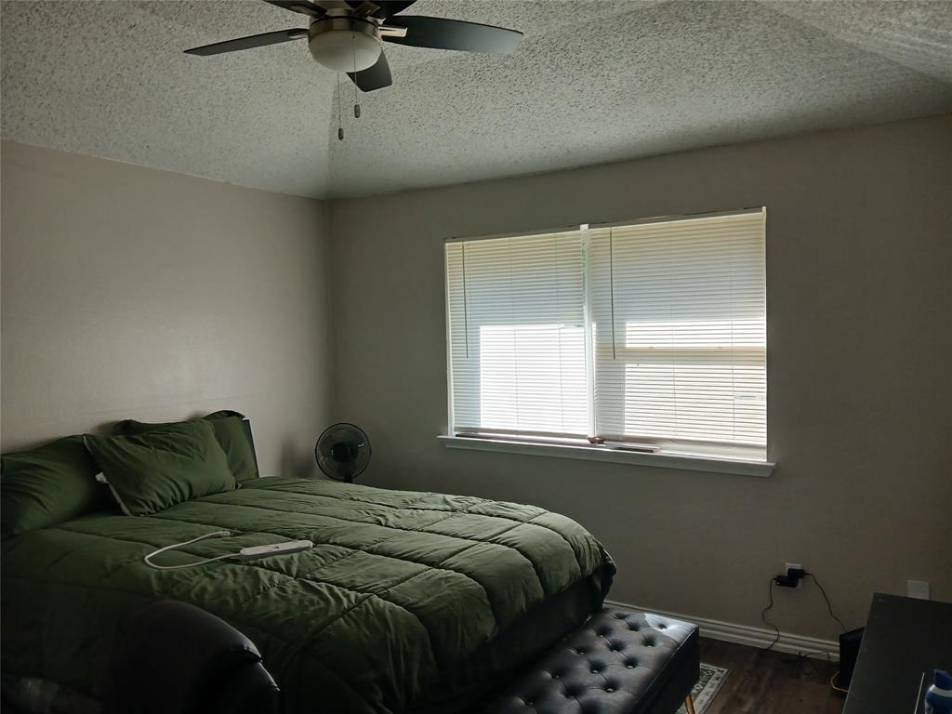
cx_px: 476
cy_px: 357
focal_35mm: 26
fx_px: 715
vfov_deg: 53.1
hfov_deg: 67.3
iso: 64
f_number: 1.8
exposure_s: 1/60
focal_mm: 3.98
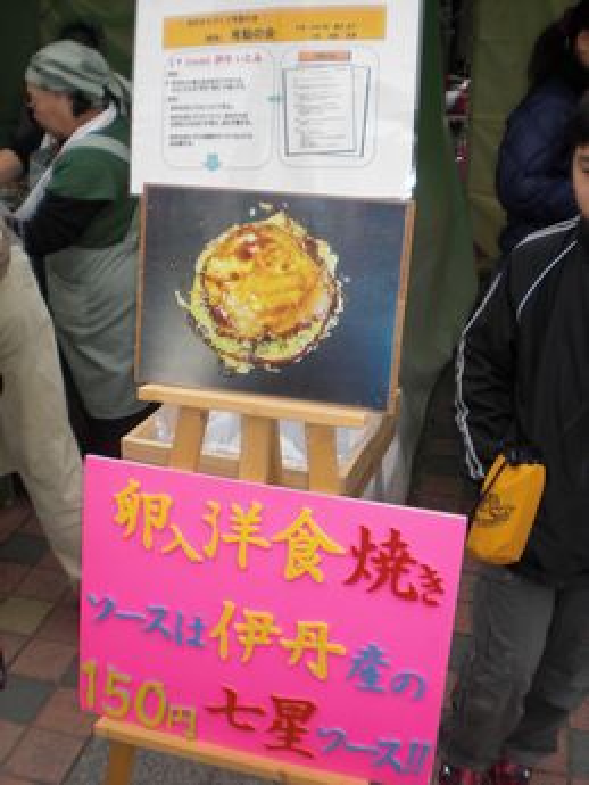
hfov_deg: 37.7
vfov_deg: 49.0
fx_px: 862
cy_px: 392
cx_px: 294
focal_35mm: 38
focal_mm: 6.3
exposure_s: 1/400
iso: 64
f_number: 3.1
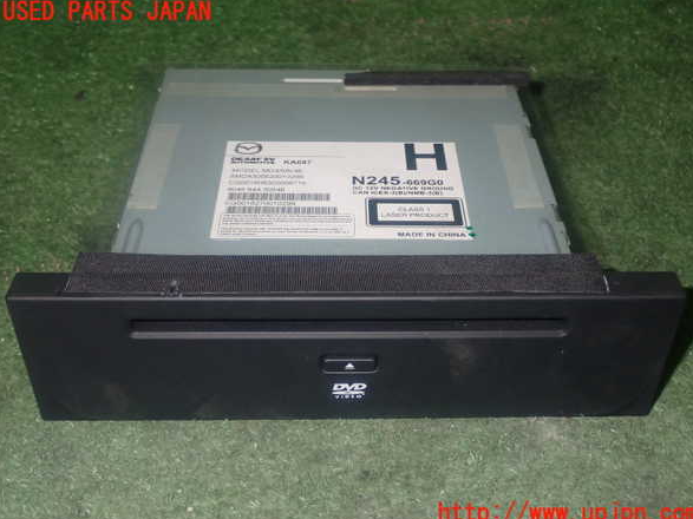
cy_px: 263
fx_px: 901
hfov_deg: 42.1
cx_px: 351
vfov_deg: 32.2
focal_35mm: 45
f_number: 9
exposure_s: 1/40
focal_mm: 7.84
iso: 500
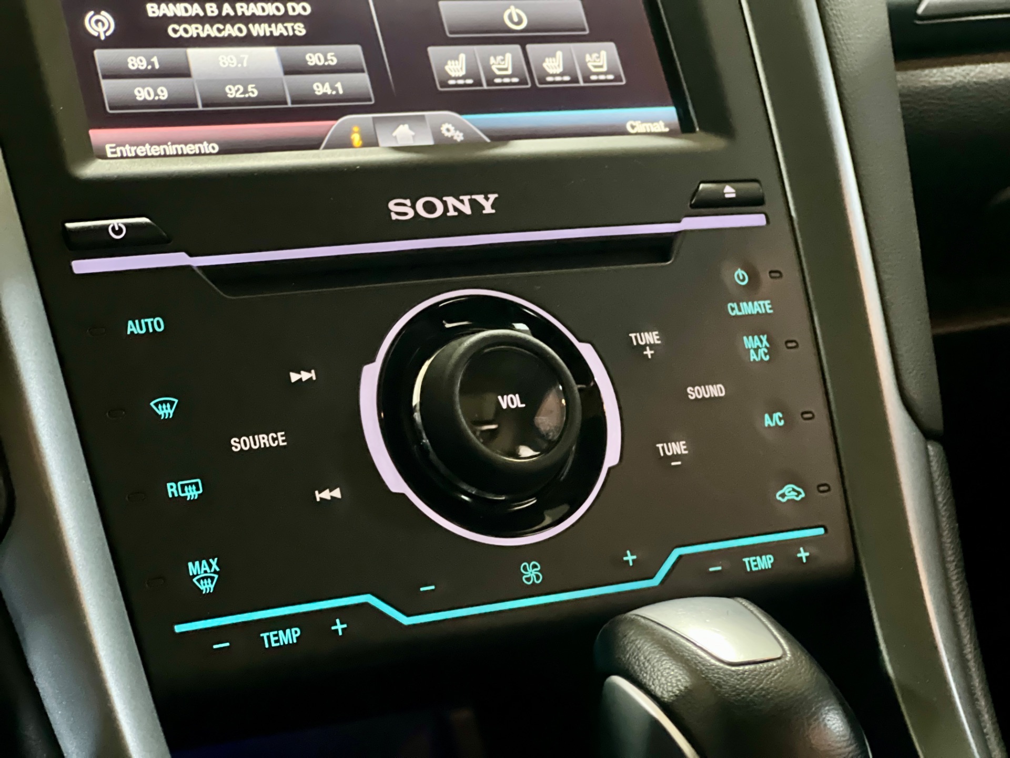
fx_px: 2247
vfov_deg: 19.1
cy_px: 379
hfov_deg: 25.3
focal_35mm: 77
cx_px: 505
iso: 1250
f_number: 2.8
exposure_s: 1/15
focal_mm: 9
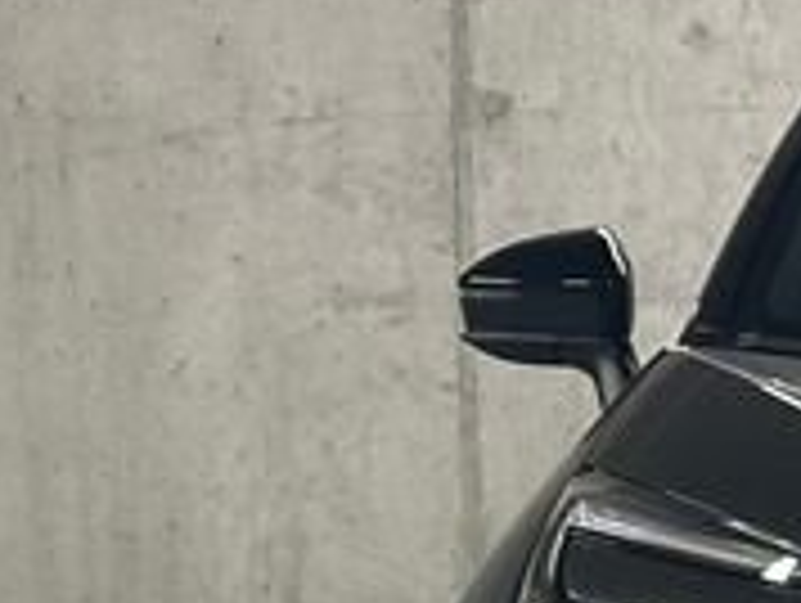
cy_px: 945
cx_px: 1314
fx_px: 6395
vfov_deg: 5.3
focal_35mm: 276
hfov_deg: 7.0
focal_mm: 6.86
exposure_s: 1/33
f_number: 1.78
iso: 320
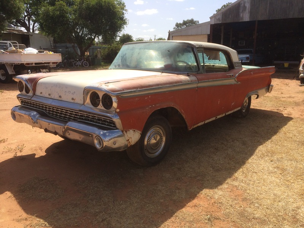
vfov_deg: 46.8
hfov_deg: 60.0
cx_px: 152
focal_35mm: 30
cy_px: 114
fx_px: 263
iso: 40
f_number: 2.2
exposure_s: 1/2053
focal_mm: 4.12
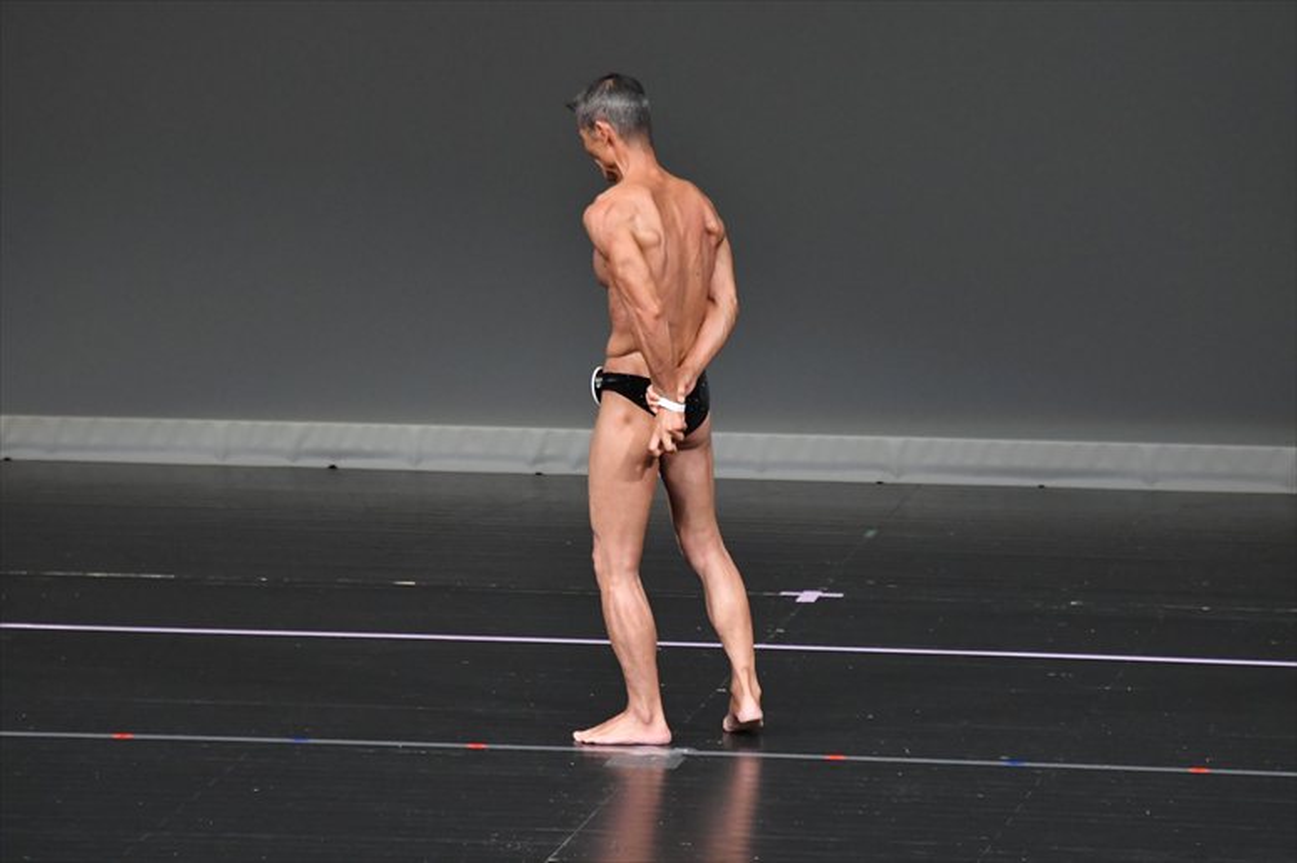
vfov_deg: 4.4
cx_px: 648
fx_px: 11343
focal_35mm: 315
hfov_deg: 6.5
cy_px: 432
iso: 4000
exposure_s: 1/400
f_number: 5.6
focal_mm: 210
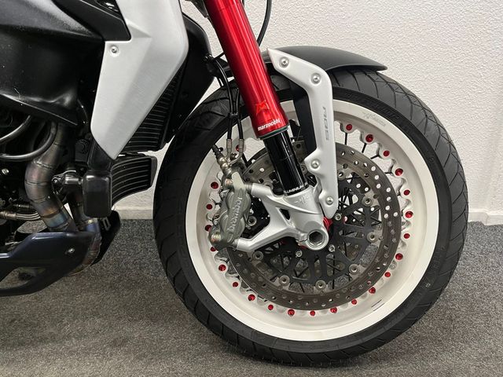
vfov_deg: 53.1
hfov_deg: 67.3
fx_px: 378
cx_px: 252
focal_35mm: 26
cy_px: 188
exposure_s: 1/50
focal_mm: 5.1
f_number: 1.6
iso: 200
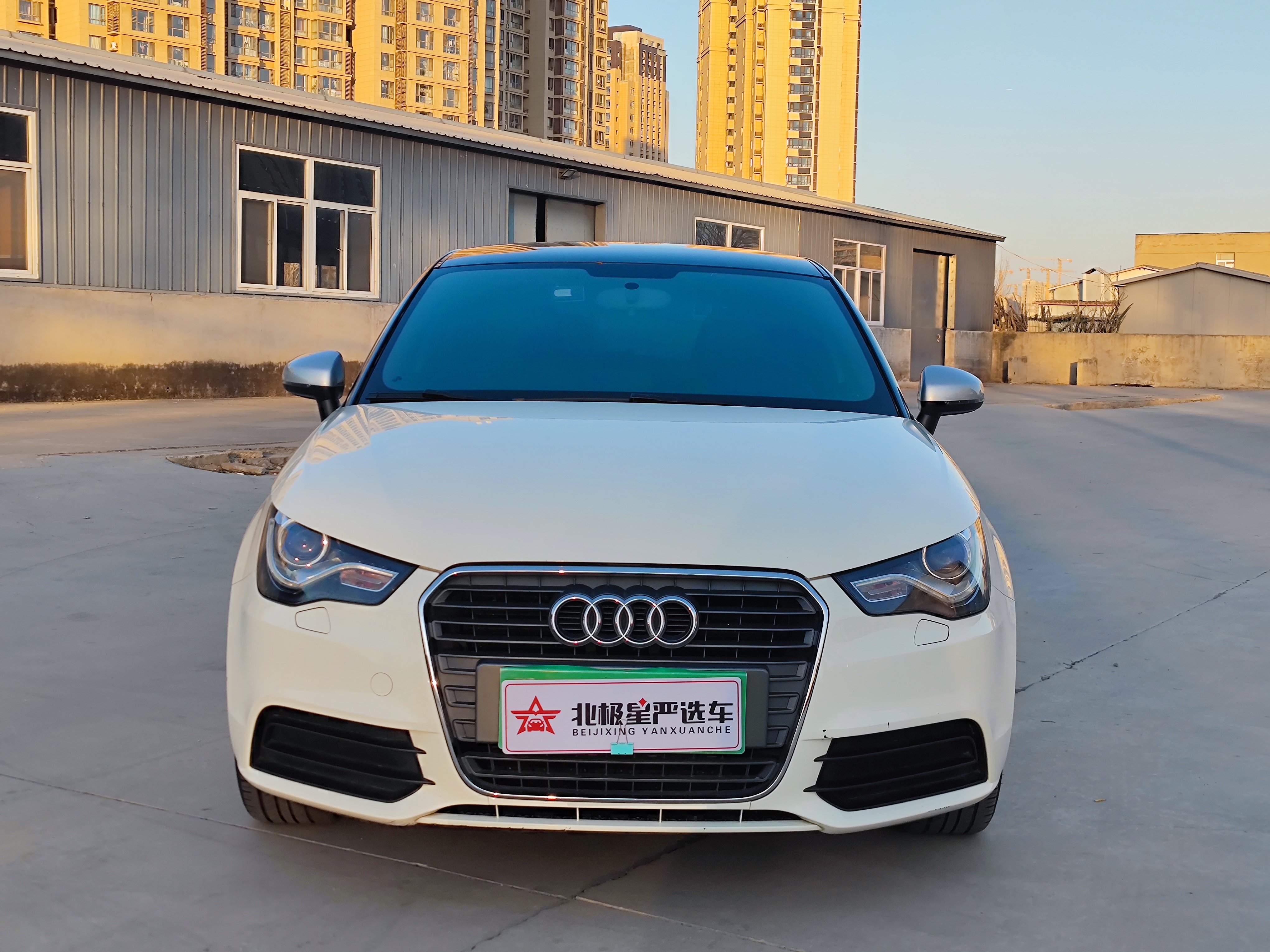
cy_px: 476
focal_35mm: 38
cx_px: 635
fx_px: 1394
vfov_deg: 37.7
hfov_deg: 49.0
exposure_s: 1/799
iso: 50
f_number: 1.95
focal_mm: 7.59
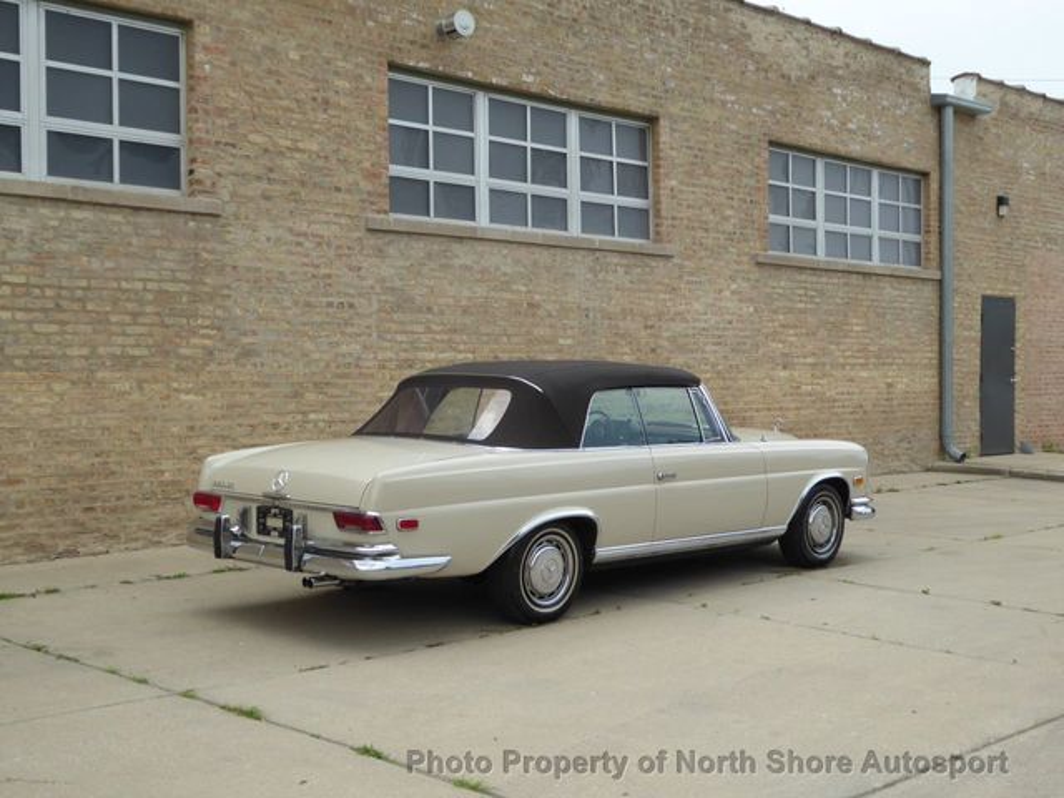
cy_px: 399
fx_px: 1414
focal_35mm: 46
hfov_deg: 41.2
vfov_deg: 31.5
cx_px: 532
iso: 100
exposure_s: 1/320
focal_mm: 7.8
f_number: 3.9
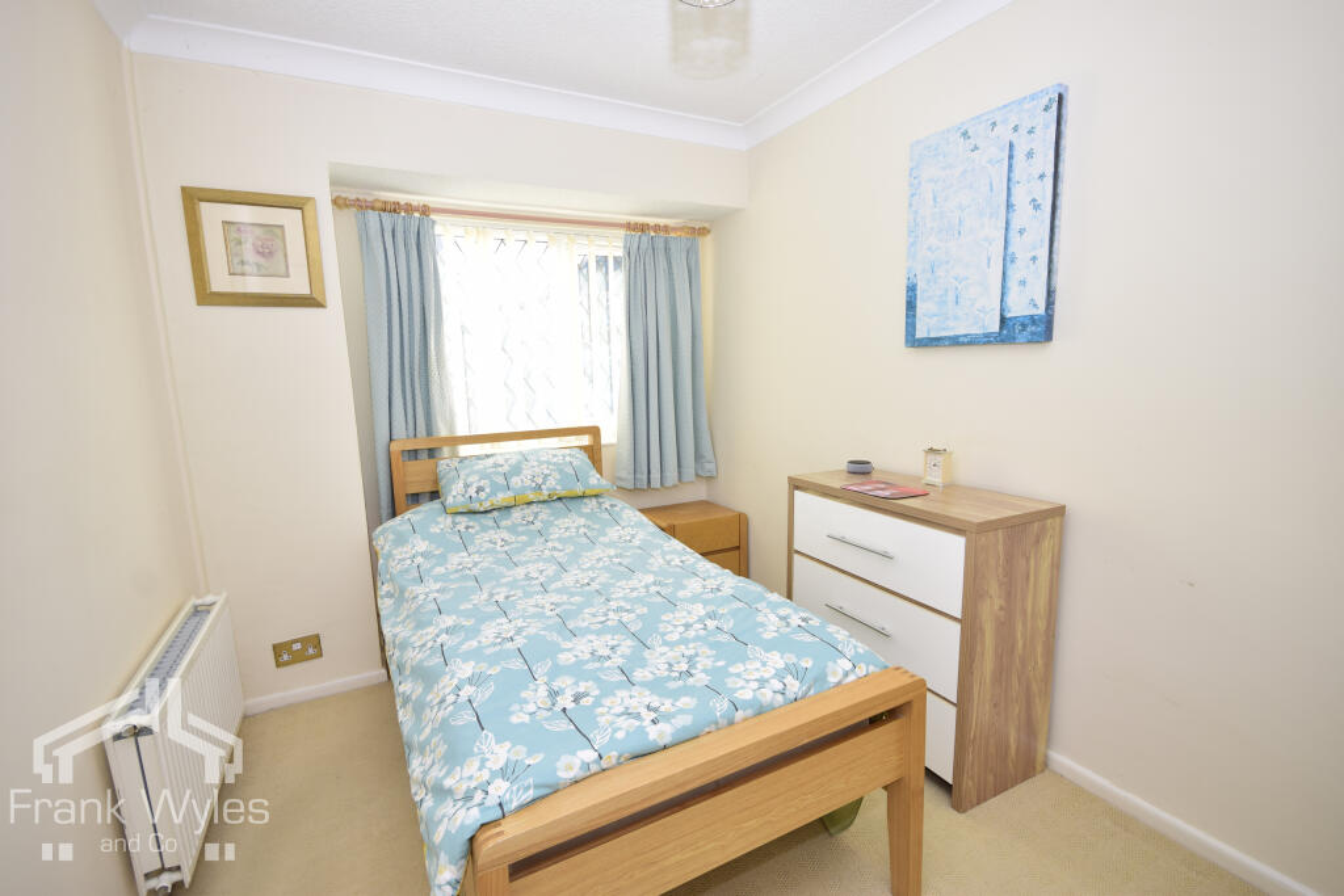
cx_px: 672
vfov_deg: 77.3
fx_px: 560
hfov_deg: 100.4
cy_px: 448
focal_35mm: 15
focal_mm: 10
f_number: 6.3
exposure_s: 1/160
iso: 250
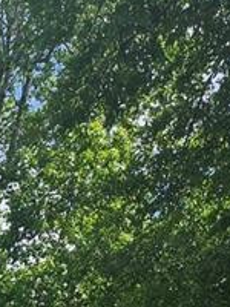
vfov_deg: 11.5
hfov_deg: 9.4
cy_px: 763
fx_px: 1223
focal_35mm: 138
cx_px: -359
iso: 25
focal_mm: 5.4
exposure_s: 1/1546
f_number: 1.8
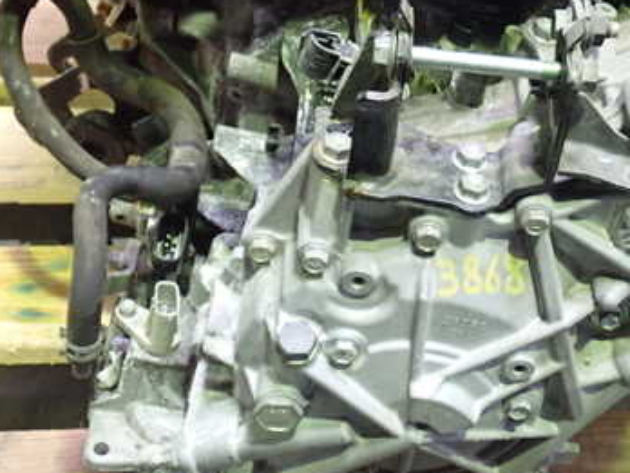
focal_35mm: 62
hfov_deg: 30.4
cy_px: 256
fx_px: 1128
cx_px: 507
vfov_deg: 23.6
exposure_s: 1/20
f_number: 2.5
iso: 800
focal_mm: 6.37
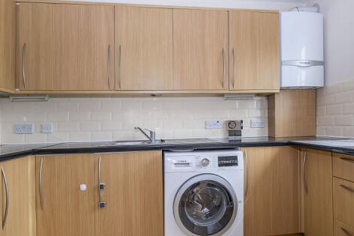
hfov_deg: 81.1
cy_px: 130
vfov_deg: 59.4
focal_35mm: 21
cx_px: 186
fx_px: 206
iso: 400
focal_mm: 10
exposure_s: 1/90
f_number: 5.6
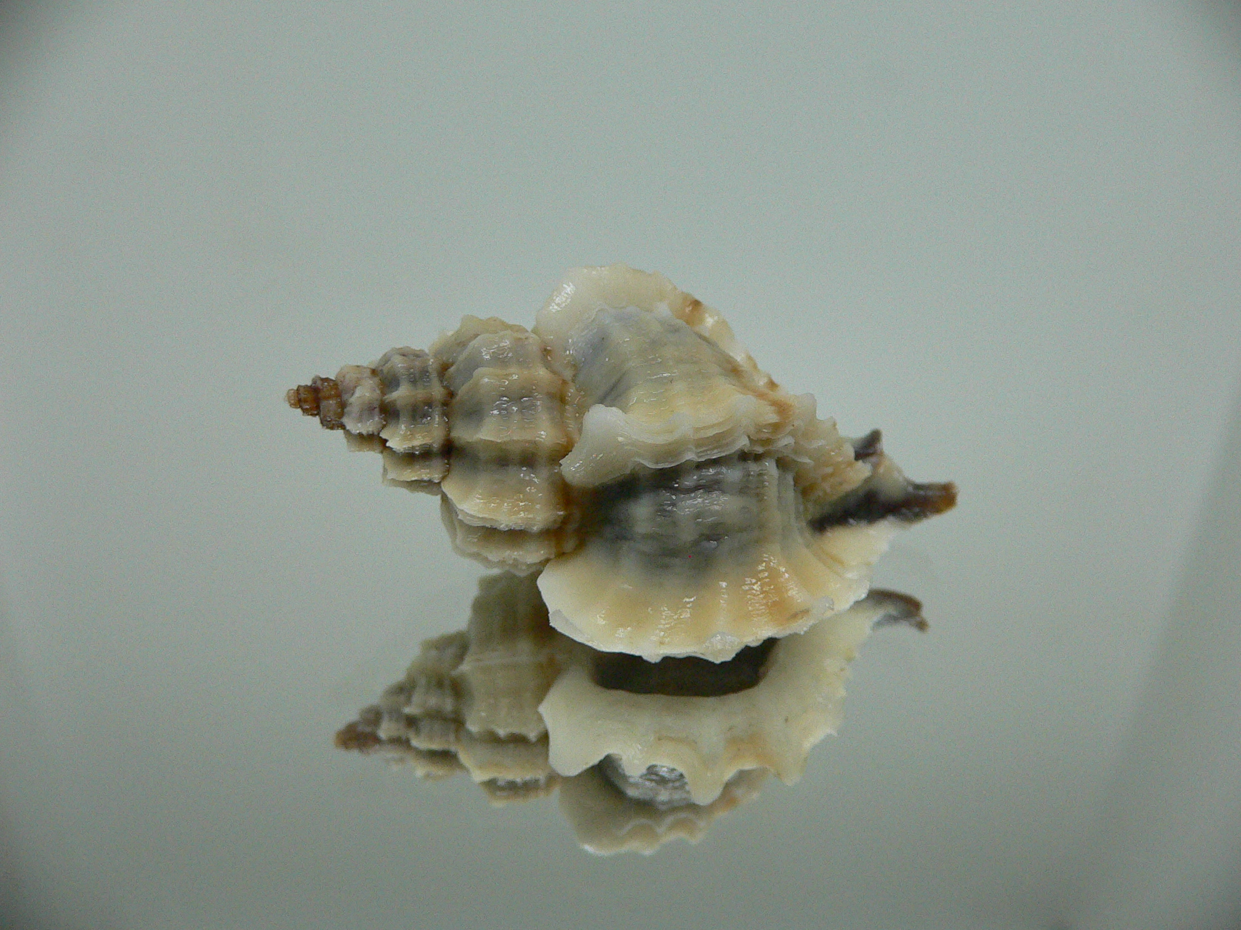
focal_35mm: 35
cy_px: 465
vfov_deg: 40.7
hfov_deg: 52.6
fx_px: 1255
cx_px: 620
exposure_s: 1/60
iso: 200
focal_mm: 4.6
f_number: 2.8
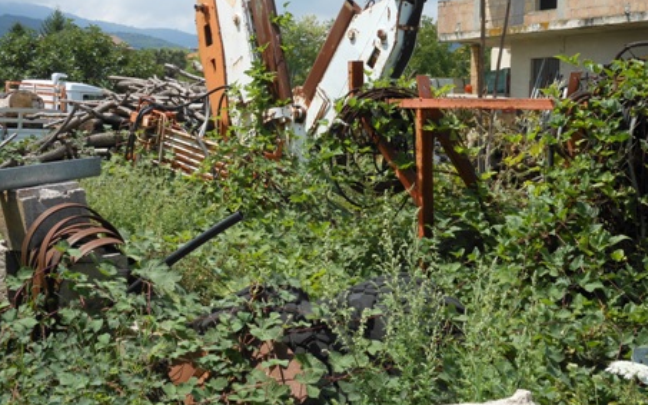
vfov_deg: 24.0
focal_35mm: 54
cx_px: 328
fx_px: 954
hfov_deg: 37.5
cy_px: 186
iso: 80
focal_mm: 8.9
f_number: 4
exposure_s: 1/640
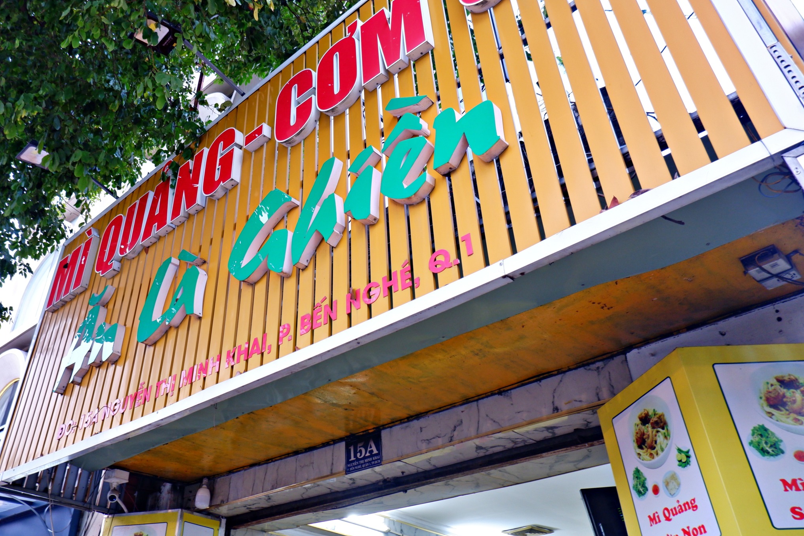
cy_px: 204
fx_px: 648
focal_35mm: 29
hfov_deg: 63.0
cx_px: 316
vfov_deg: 44.6
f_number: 3.5
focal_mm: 15
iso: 320
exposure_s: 1/25
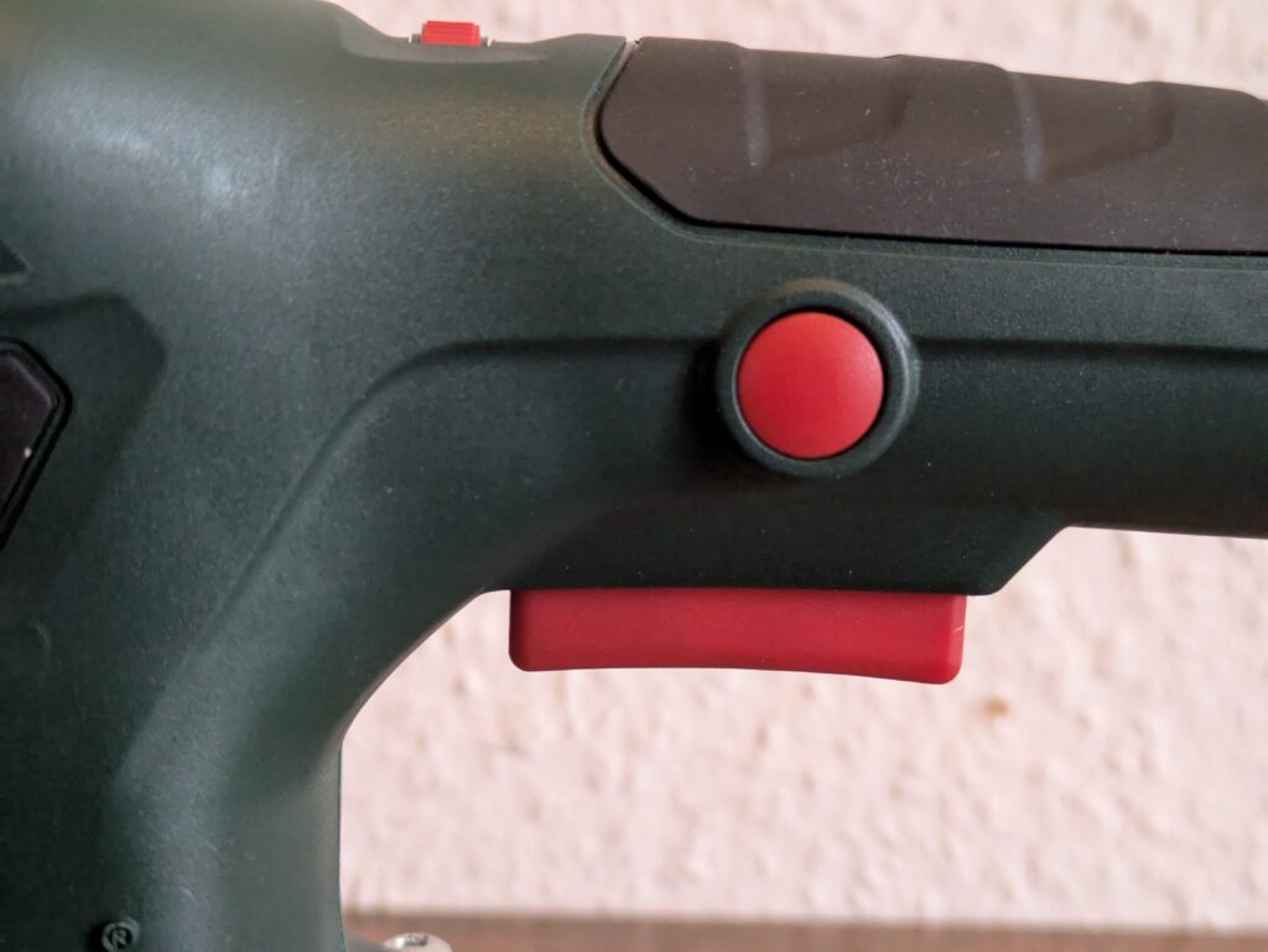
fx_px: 1869
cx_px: 634
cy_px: 476
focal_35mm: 51
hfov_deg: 37.5
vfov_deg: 28.6
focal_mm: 5.43
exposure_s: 1/25
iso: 690
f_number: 1.89
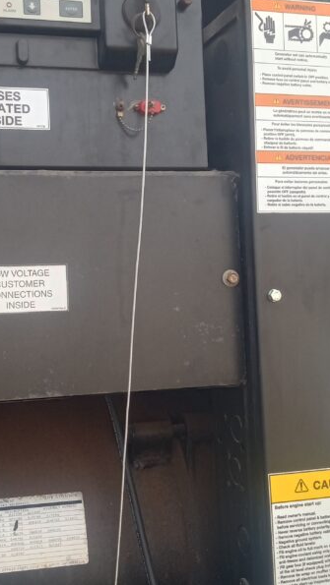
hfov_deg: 28.9
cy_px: 292
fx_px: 637
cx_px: 113
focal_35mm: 41
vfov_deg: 49.4
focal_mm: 3.42
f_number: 2.2
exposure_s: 1/155
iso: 100
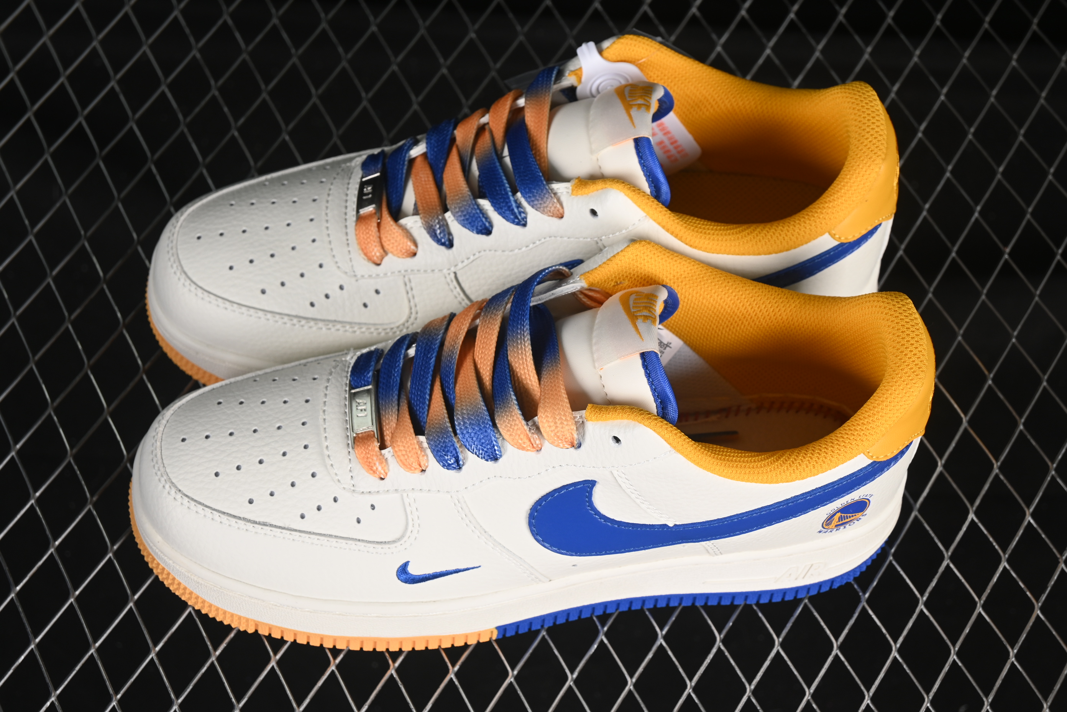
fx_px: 2223
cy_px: 356
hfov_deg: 27.0
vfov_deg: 18.2
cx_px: 534
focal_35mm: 75
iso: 160
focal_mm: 50
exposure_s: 1/80
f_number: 7.1
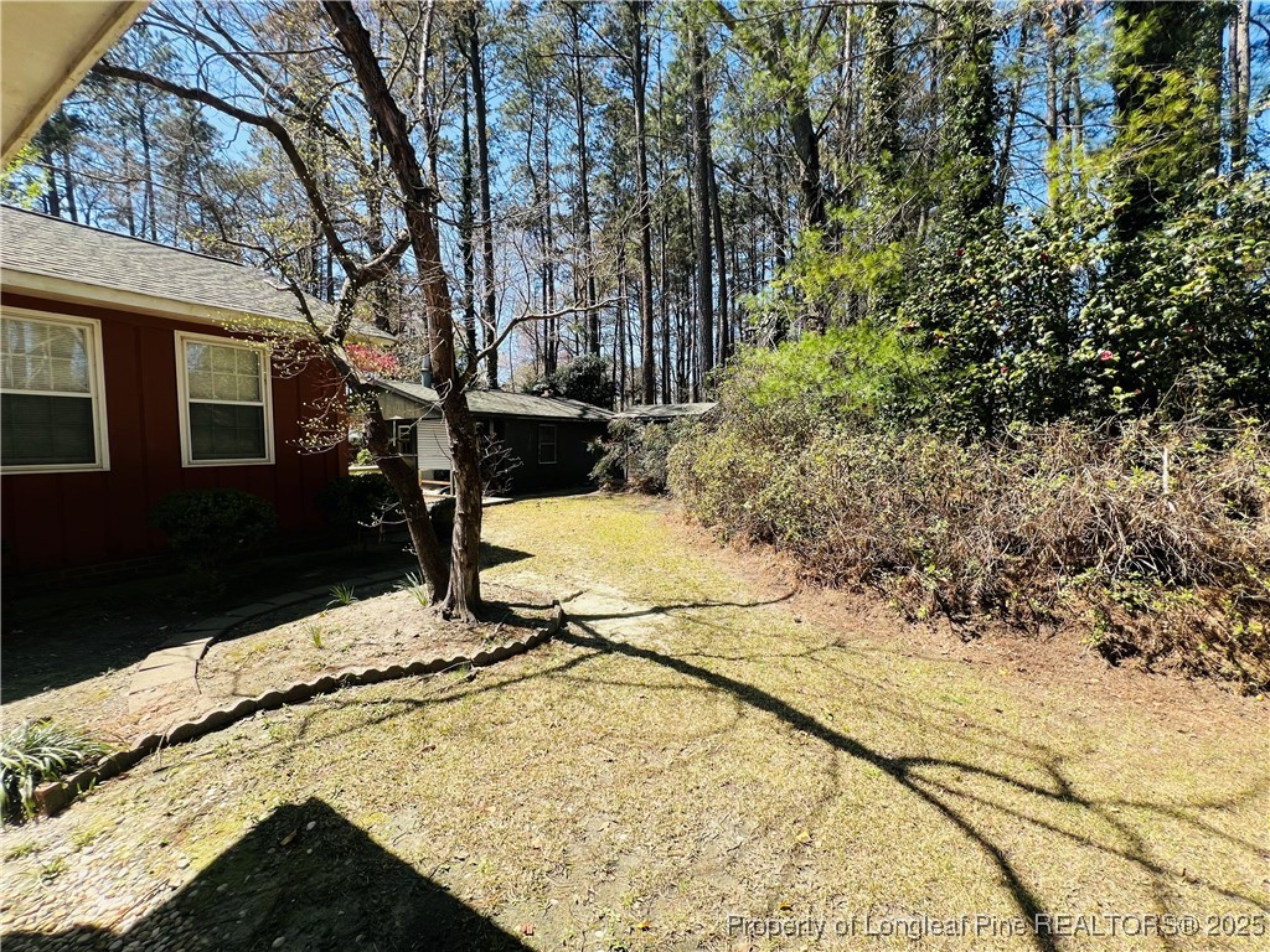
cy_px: 476
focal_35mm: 13
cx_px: 635
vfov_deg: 89.9
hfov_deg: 106.2
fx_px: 477
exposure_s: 1/619
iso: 32
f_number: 1.8
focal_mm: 1.57
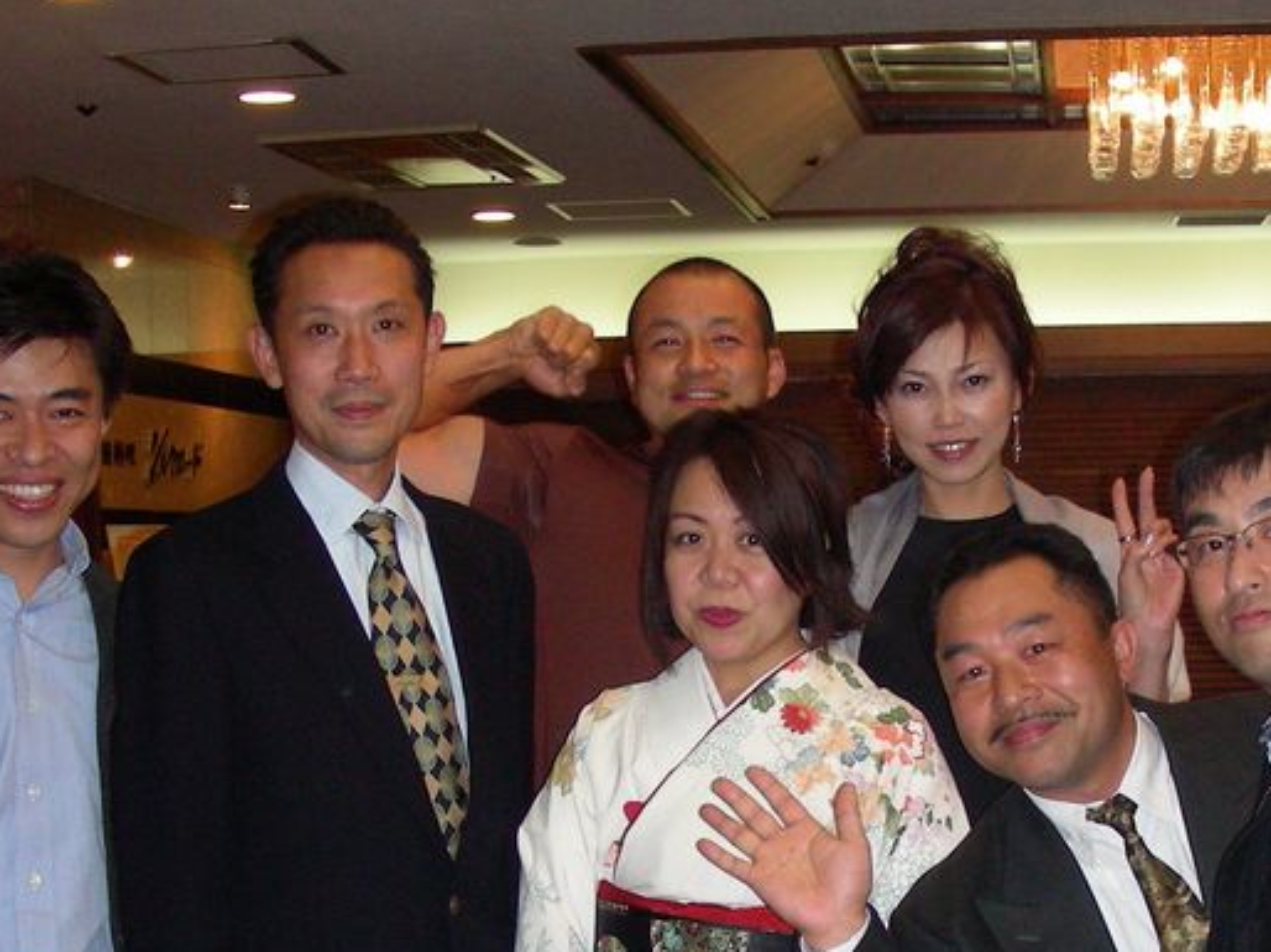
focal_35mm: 71
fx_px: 2606
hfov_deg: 27.3
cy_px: 841
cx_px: 806
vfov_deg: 20.3
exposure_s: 1/60.1
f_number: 3.5
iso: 170
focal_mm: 6.3
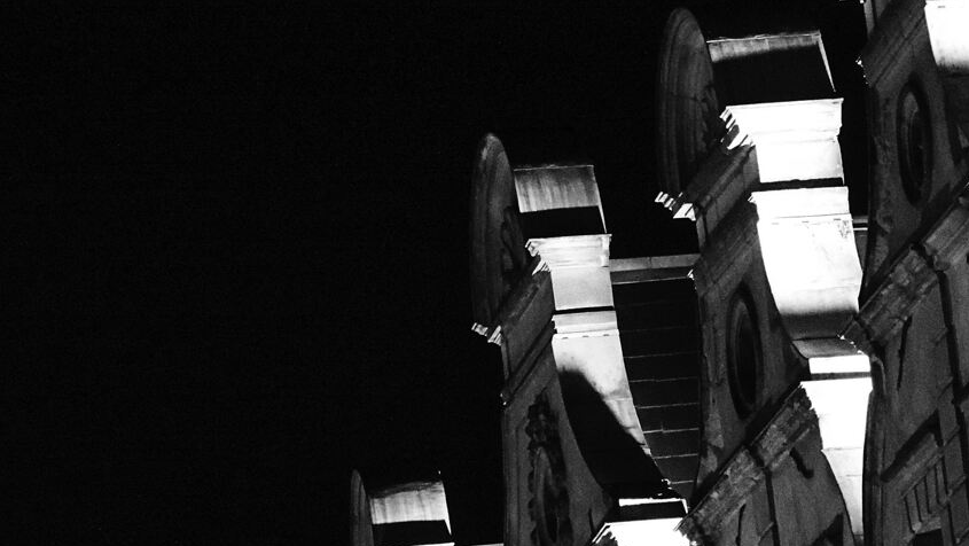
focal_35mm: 377
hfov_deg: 5.7
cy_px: 365
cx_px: 561
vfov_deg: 3.2
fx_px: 9690
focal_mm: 44.5
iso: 1600
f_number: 4.7
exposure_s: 1/15
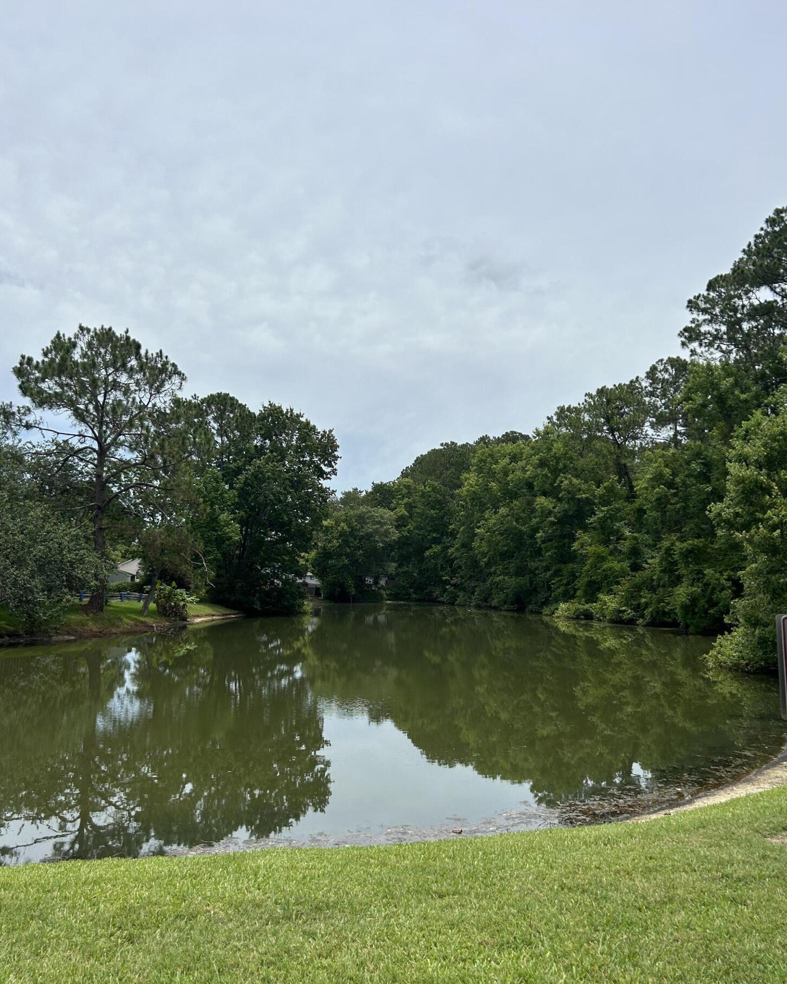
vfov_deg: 62.2
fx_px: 815
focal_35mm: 28
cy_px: 505
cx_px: 389
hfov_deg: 51.5
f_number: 1.5
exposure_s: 1/8000
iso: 50
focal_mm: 5.7
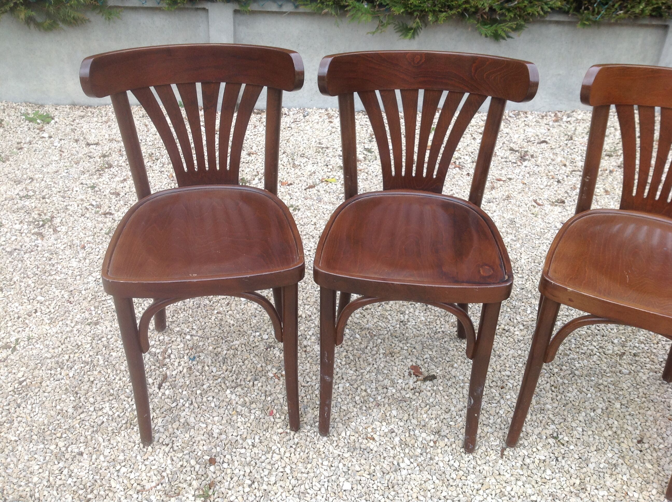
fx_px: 678
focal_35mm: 35
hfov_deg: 52.7
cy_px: 251
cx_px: 336
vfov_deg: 40.6
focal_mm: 4.28
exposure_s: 1/351
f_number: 2.4
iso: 50
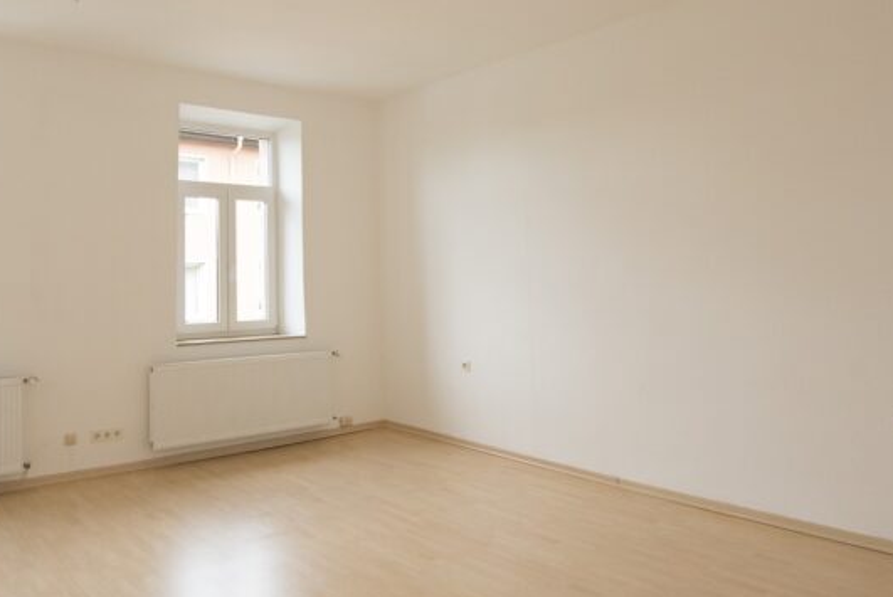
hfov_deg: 65.6
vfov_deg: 47.7
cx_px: 299
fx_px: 670
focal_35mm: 27
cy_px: 239
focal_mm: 14
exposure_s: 1/320
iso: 640
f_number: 5.6
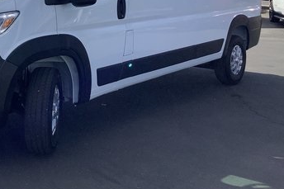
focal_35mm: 60
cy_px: 17
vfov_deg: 22.0
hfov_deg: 32.7
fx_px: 473
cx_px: 64
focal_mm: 3.3
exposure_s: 1/1597
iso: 25
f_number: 2.4
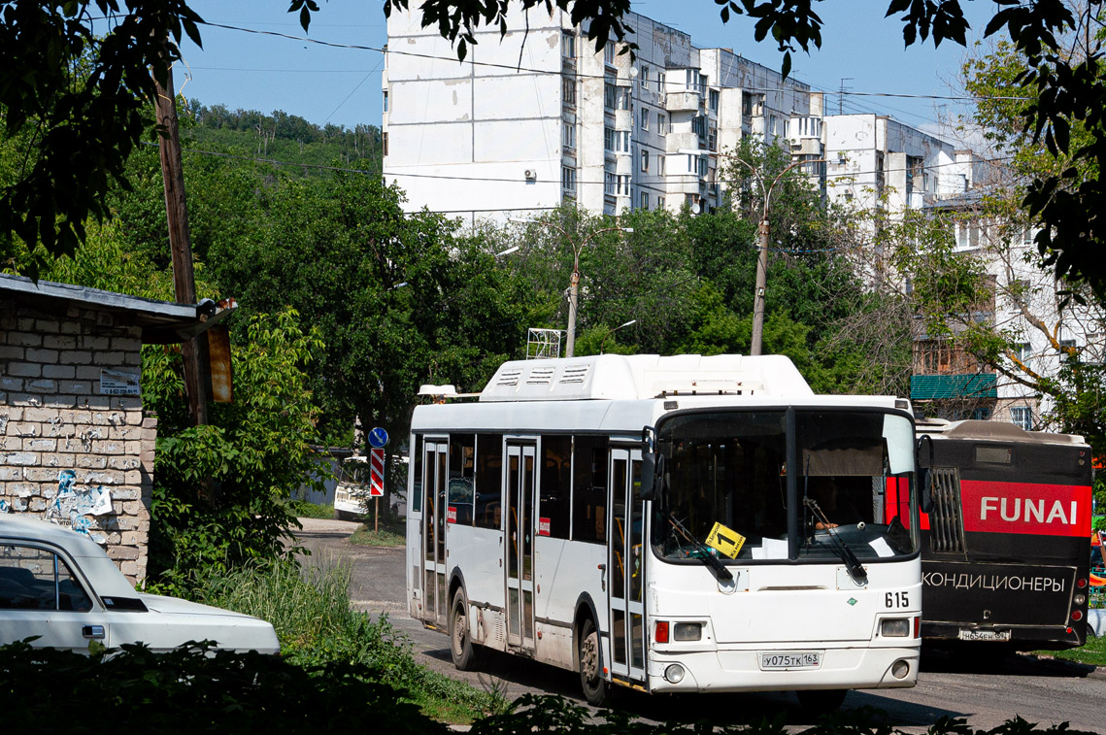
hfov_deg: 25.7
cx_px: 643
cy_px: 366
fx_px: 2425
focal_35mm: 79
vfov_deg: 17.2
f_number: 7.1
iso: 100
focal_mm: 40
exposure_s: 1/1000
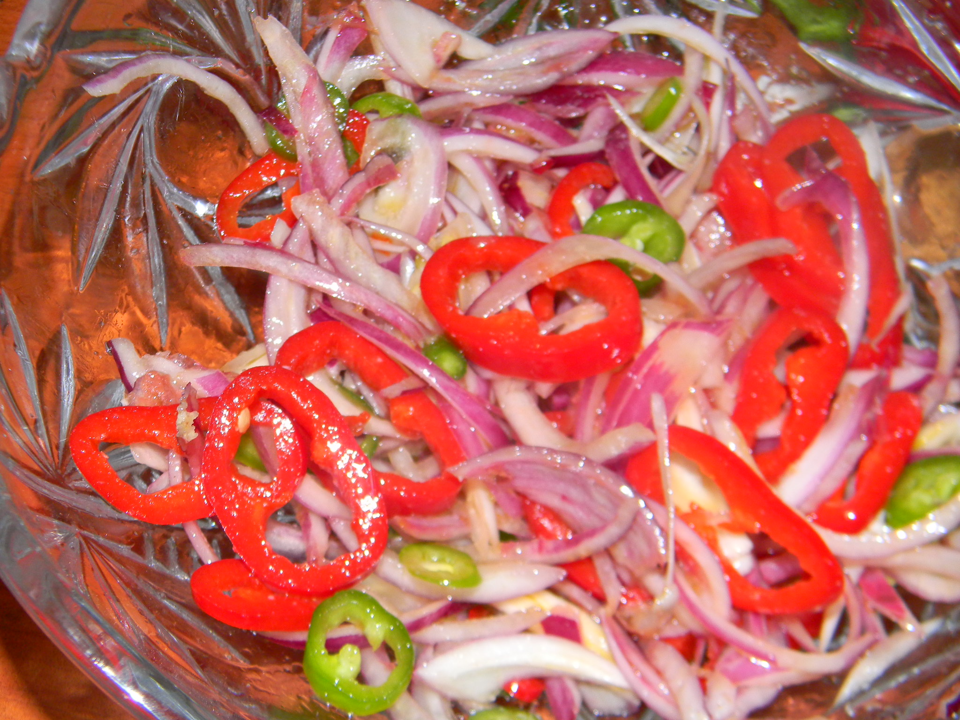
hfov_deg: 40.4
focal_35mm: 47
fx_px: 1303
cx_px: 480
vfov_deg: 30.9
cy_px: 360
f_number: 3.9
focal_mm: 8.6
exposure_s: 1/30
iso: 200
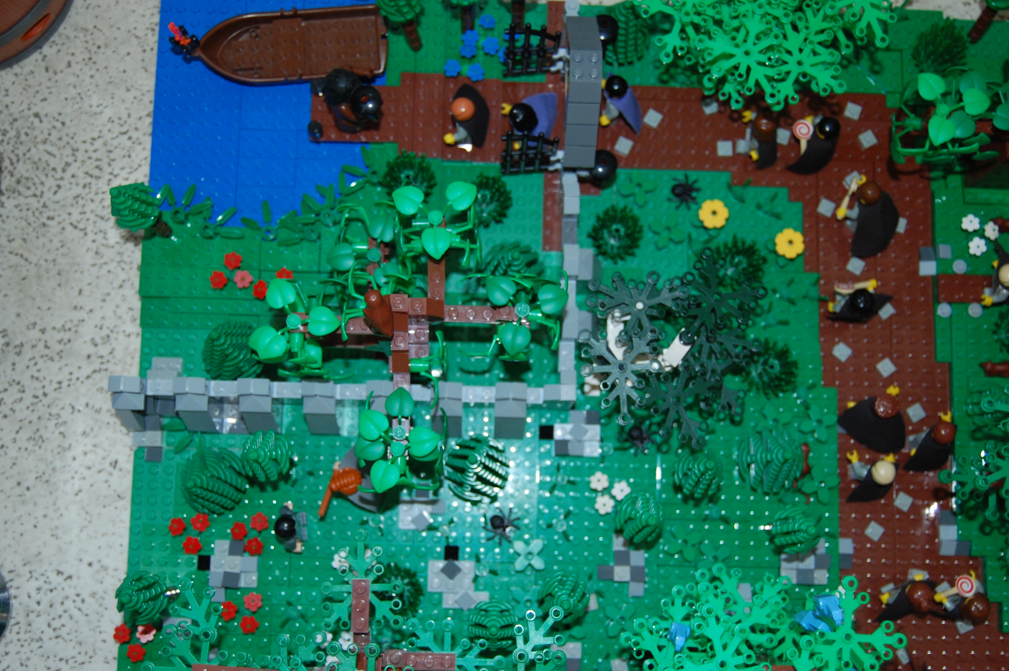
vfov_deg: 28.0
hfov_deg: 41.1
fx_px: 1344
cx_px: 504
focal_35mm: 48
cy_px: 336
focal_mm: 32
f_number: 4.5
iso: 400
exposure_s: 1/60
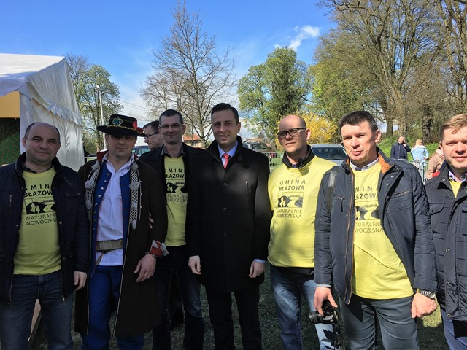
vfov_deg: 48.2
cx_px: 234
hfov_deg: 61.7
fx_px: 391
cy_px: 175
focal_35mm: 29
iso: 25
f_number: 2.2
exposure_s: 1/1221
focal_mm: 4.15
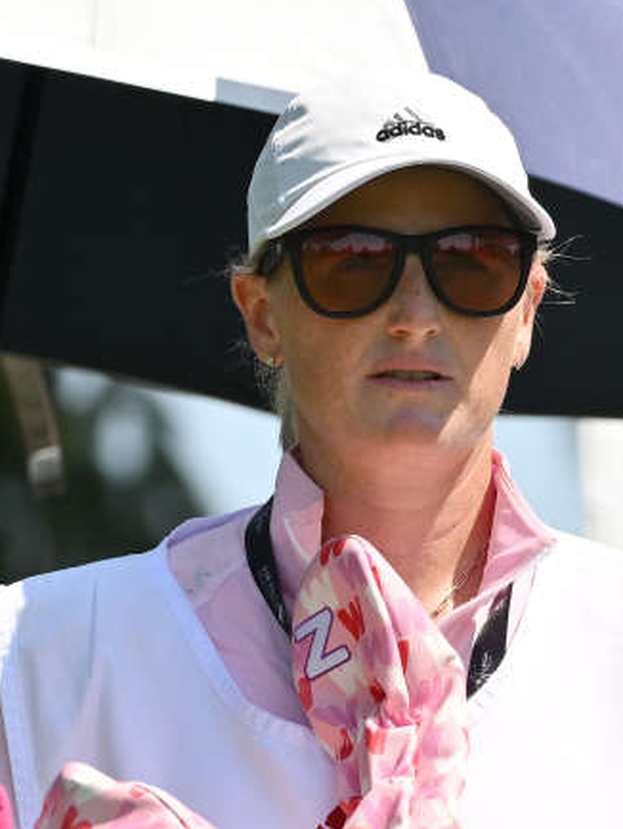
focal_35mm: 893
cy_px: 846
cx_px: 1370
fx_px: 21408
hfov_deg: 1.7
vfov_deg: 2.2
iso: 220
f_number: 4
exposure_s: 1/2000
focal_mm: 210
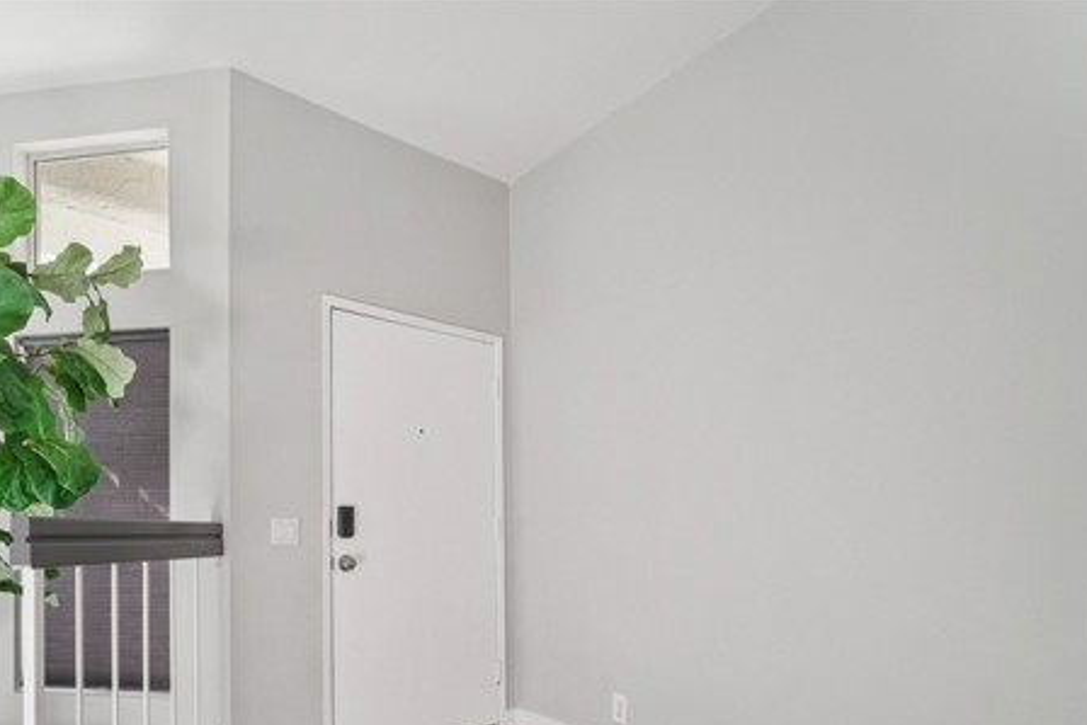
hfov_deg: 83.4
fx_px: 604
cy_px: 514
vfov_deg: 59.7
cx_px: 461
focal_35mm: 20
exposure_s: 1/6
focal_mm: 9
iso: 160
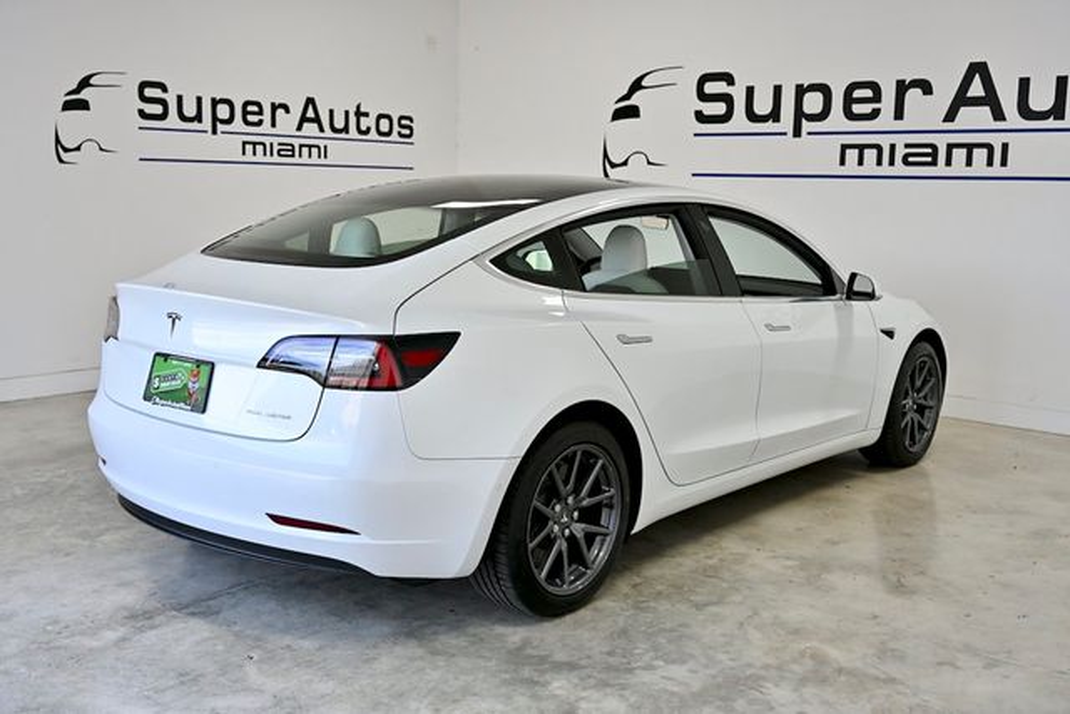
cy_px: 357
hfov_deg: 51.9
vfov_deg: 36.0
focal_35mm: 37
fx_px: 1100
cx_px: 535
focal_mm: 37
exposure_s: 1/2000
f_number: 5
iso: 2000
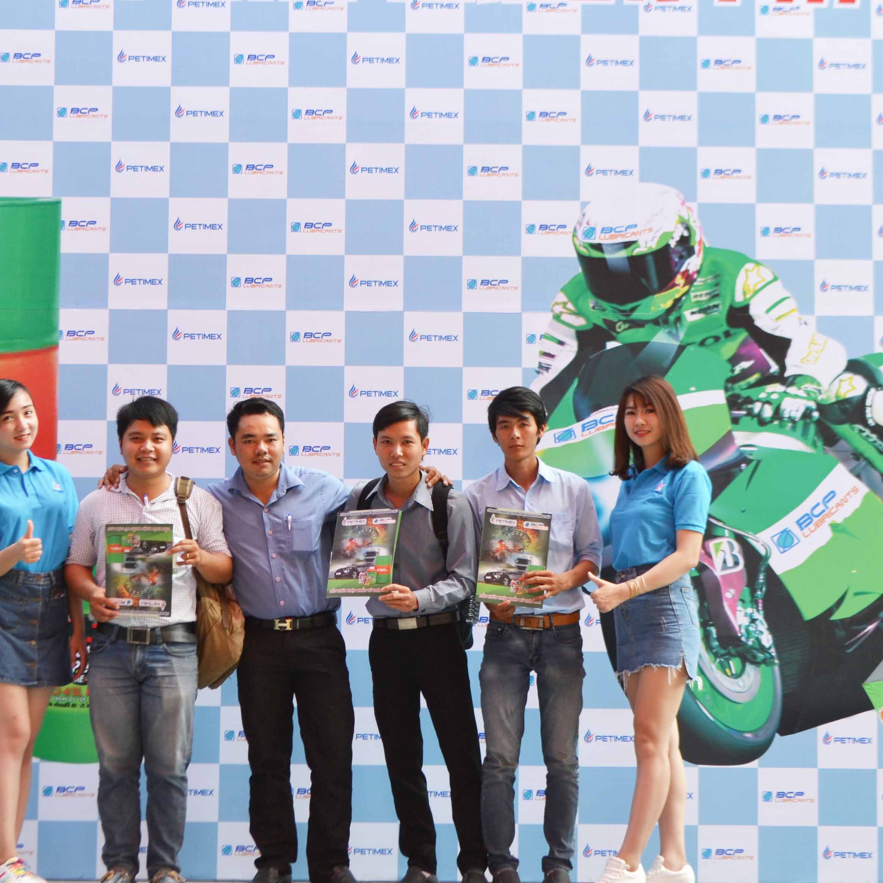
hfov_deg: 17.2
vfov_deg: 17.2
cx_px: 431
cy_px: 378
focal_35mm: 101
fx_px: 2915
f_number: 5.6
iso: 160
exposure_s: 1/125
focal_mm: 40
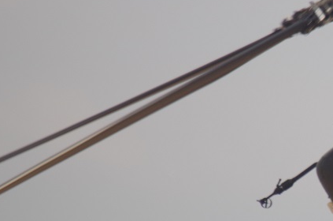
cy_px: 108
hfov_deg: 0.9
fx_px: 20138
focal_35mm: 2182
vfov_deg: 0.6
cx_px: 438
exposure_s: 1/500
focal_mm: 500
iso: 200
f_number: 6.7
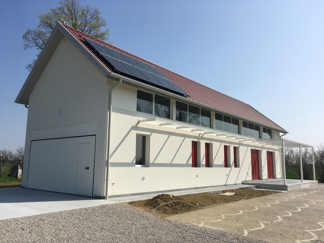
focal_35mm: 29
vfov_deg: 48.2
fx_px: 271
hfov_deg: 61.7
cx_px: 162
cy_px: 122
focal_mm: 4.15
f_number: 2.2
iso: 25
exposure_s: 1/2959
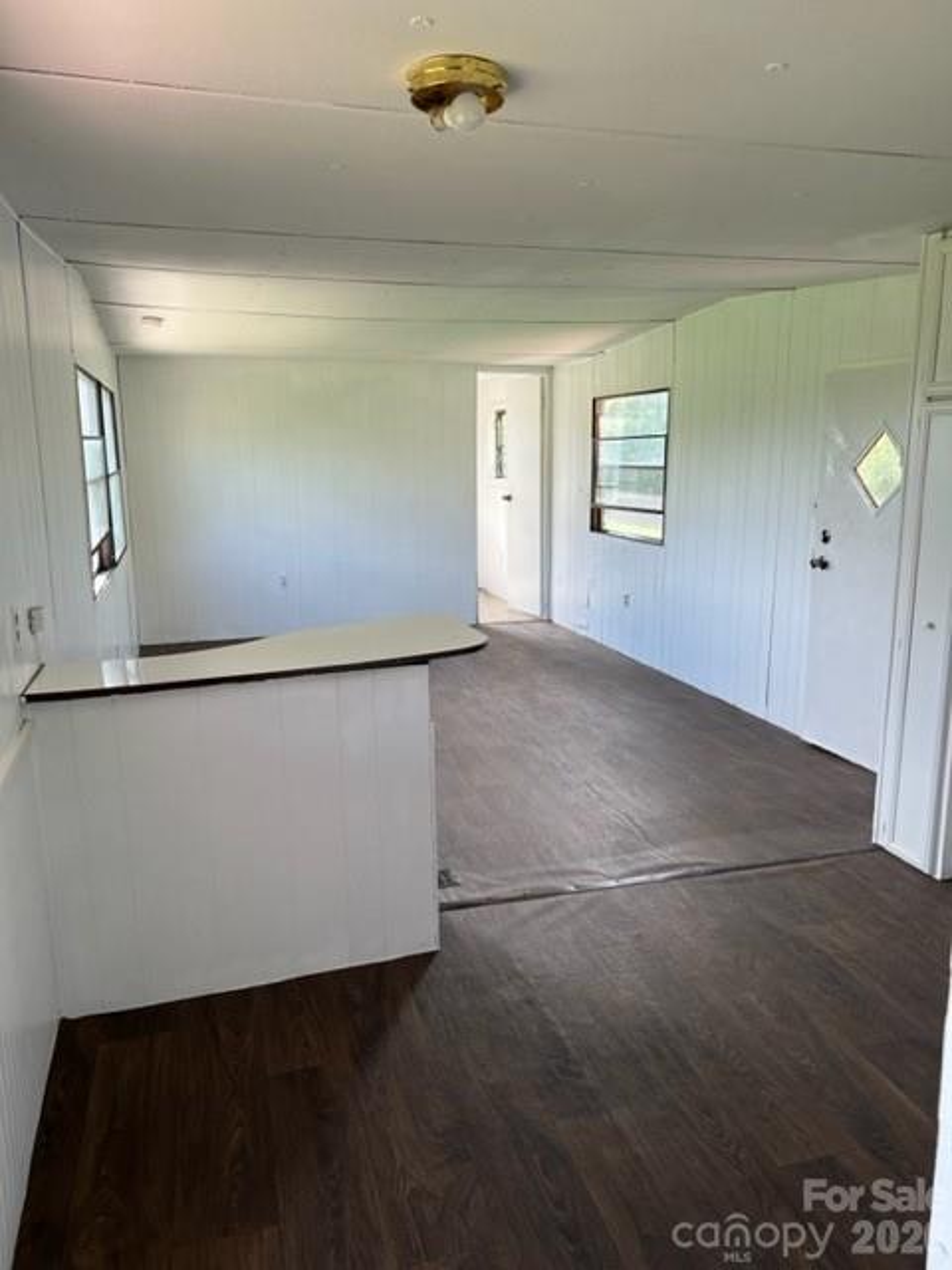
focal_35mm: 26
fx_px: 953
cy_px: 635
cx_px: 476
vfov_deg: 67.3
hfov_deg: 53.1
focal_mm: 5.7
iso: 40
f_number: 1.5
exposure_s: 1/228
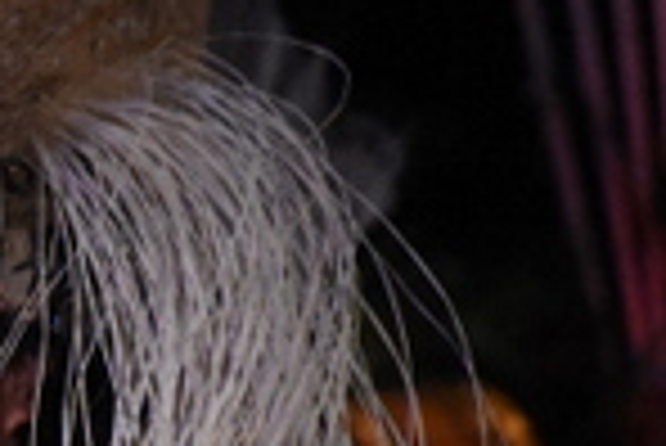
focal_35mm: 909
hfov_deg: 2.3
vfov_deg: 1.5
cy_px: 448
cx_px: -176
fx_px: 16833
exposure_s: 1/1600
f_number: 5.6
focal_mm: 140
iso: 10000
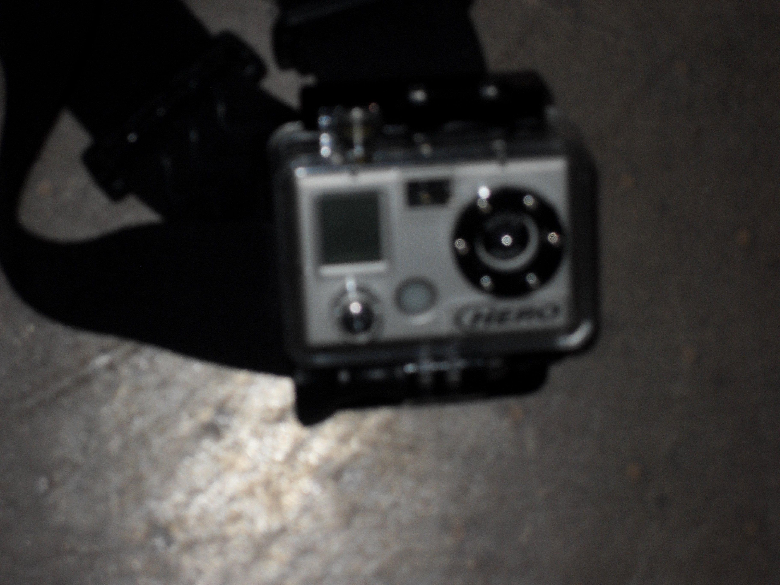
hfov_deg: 19.3
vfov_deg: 14.5
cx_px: 390
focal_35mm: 102
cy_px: 292
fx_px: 2298
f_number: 5.2
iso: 100
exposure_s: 1/90
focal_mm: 18.1
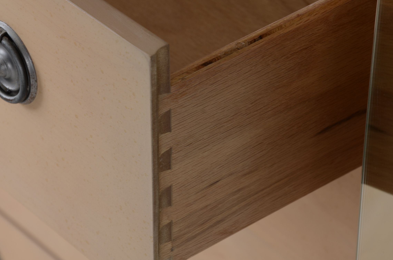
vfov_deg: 8.0
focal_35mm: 171
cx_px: 182
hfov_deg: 12.1
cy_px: 137
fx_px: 1858
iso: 160
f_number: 9
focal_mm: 105
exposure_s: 1/60
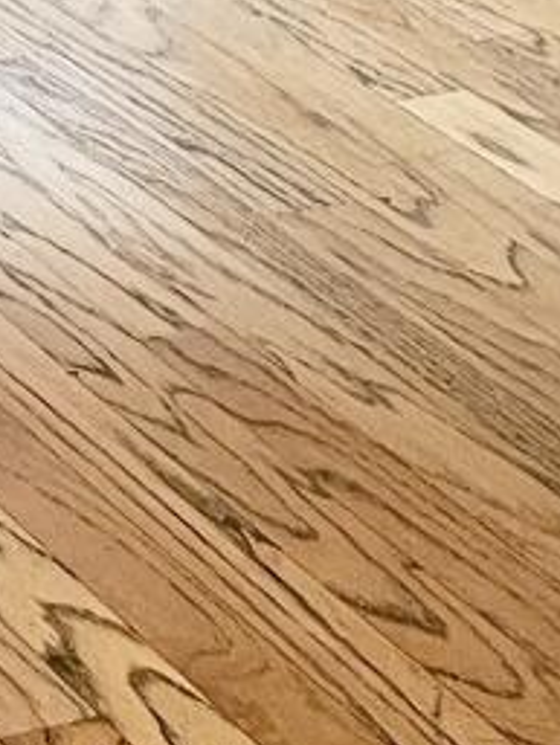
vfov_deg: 9.5
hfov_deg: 7.2
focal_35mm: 202
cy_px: -371
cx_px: -302
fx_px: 4354
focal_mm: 4.2
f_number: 1.6
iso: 160
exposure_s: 1/60
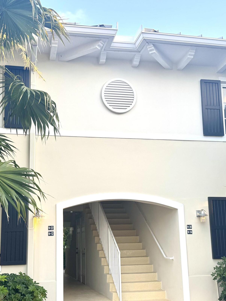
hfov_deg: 46.6
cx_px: 93
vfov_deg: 59.2
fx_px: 261
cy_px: 187
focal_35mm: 30
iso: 64
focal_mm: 6.76
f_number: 1.78
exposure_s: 1/197
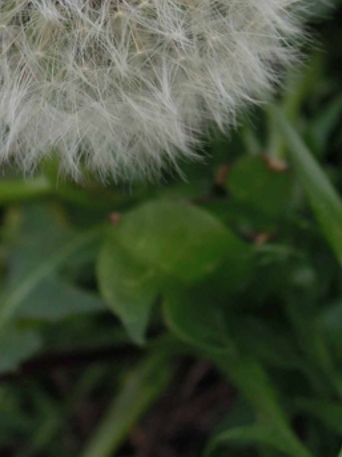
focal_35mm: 105
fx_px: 1384
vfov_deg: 18.1
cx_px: 96
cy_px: -32
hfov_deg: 14.0
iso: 160
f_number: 3.5
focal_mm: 8.1
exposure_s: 1/320
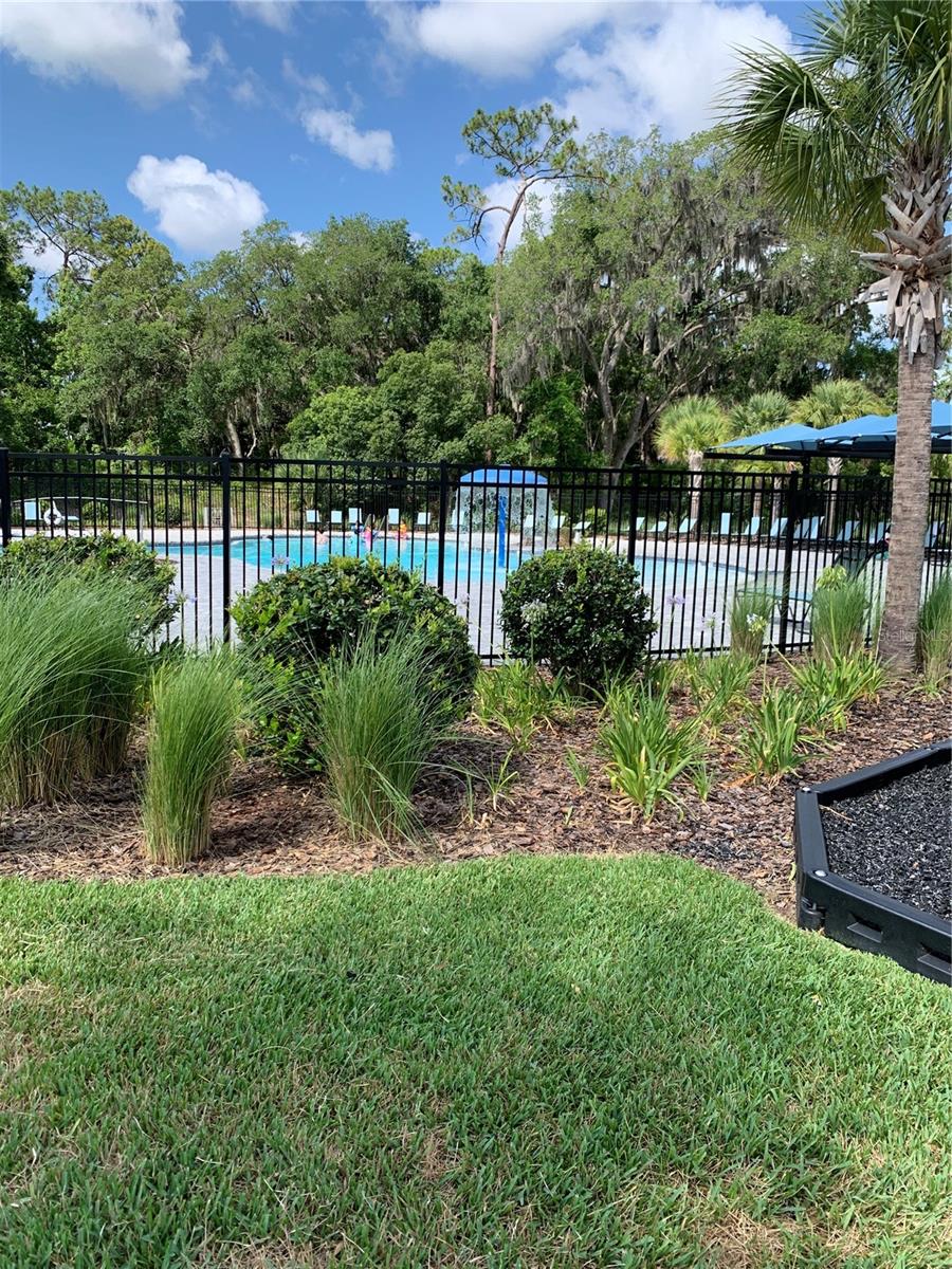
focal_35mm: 26
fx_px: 953
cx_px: 476
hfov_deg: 53.1
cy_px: 634
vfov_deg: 67.3
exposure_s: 1/919
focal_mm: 4.25
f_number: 1.8
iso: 25
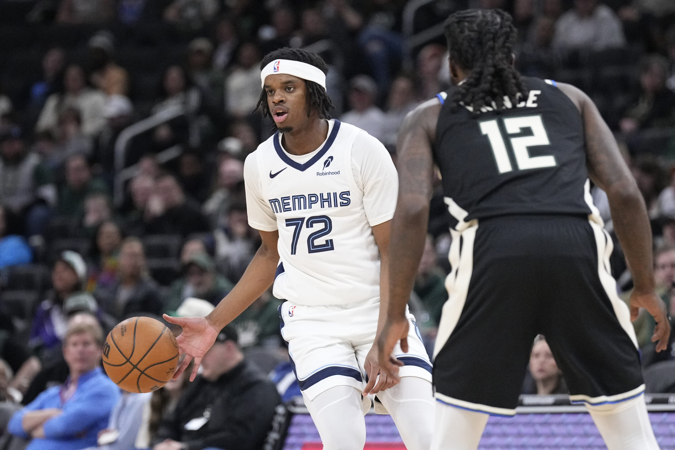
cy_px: 225
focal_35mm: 273
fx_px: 5119
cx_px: 338
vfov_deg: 5.0
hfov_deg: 7.5
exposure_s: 1/2500
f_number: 3.2
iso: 8000
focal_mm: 182
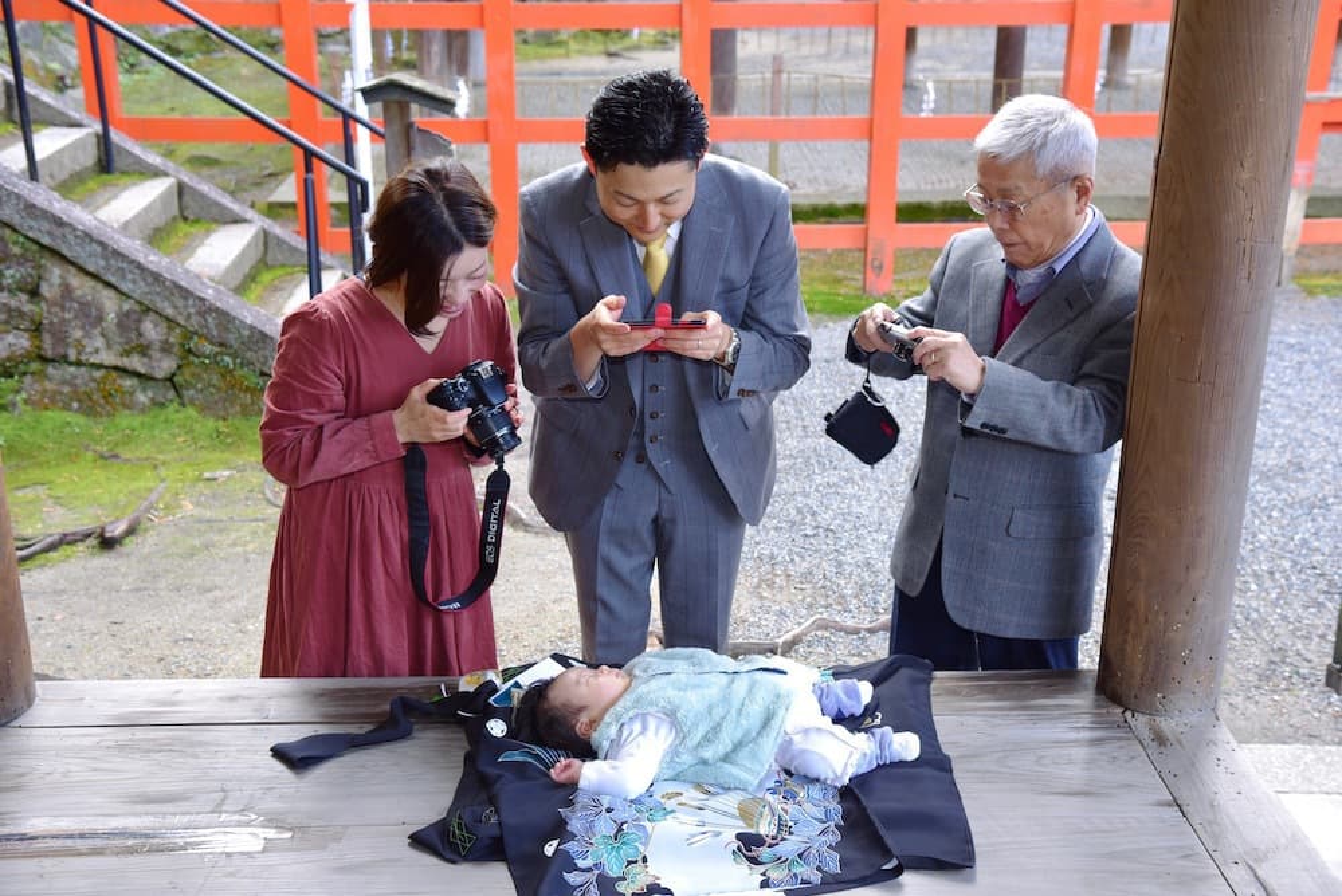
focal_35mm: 45
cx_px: 671
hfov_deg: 43.6
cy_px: 448
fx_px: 1678
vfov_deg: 29.9
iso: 800
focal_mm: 45
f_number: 6.3
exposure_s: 1/60
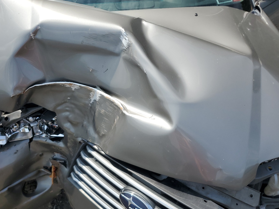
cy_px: 117
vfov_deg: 46.7
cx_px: 141
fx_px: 242
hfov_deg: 60.0
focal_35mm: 30
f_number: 1.5
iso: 50
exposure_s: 1/3333
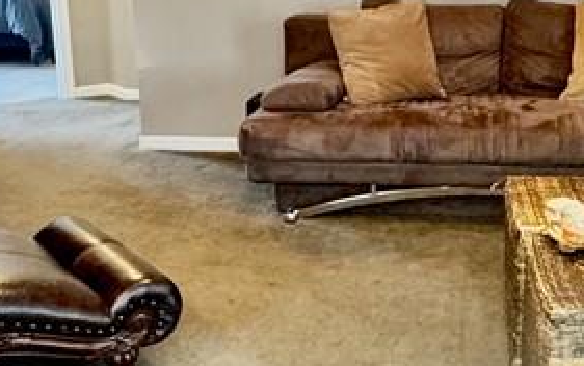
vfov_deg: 23.9
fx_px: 860
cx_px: 422
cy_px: 116
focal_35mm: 54
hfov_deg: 36.8
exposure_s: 1/60
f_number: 2.2
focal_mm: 2.22
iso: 500
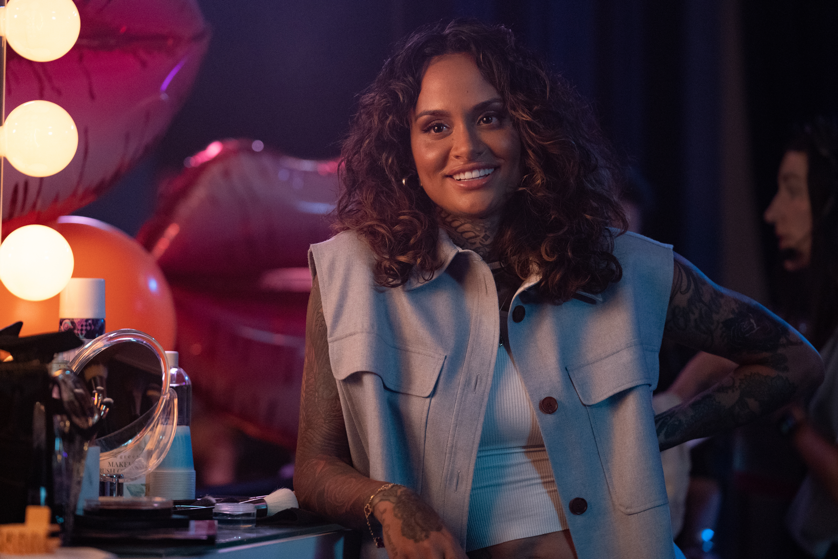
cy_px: 280
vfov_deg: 10.2
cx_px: 419
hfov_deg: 15.3
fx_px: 3119
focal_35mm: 134
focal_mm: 134
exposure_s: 1/80
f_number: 3.2
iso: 8000
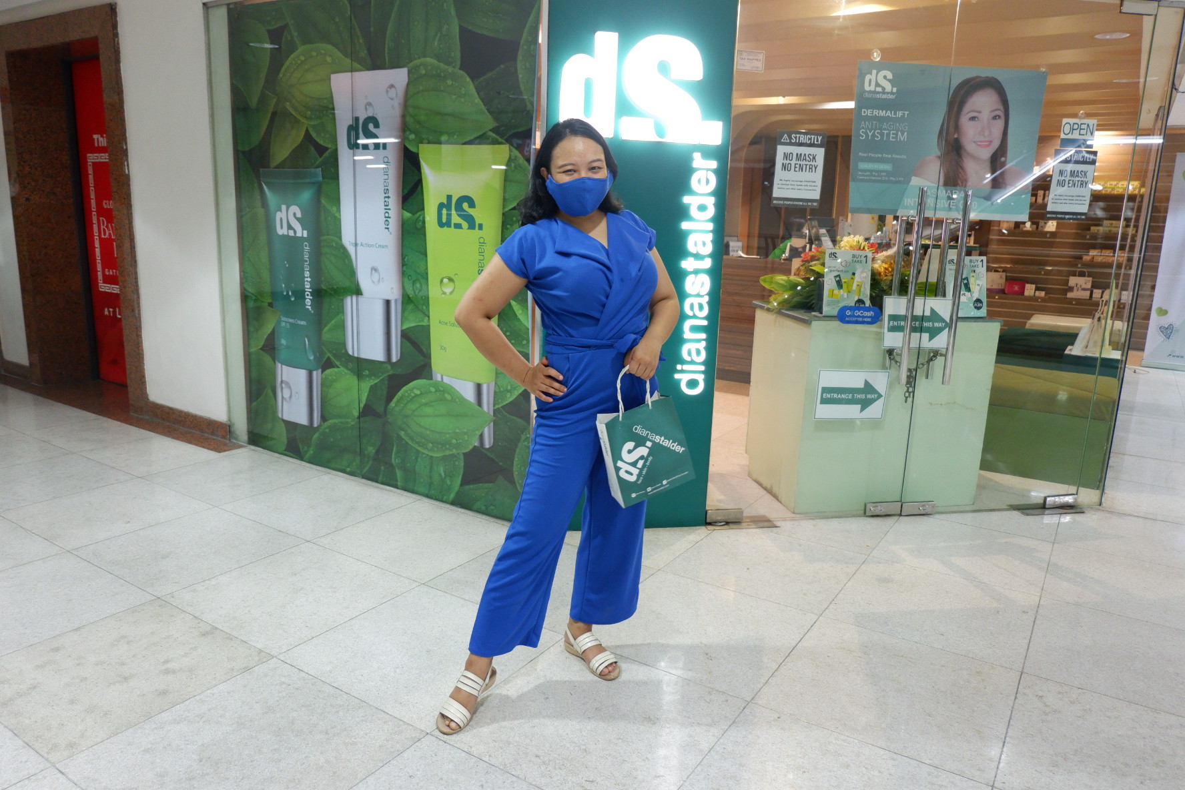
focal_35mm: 24
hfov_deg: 73.7
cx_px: 592
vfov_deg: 53.1
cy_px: 395
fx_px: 790
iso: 1600
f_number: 3.5
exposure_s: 1/34
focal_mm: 16
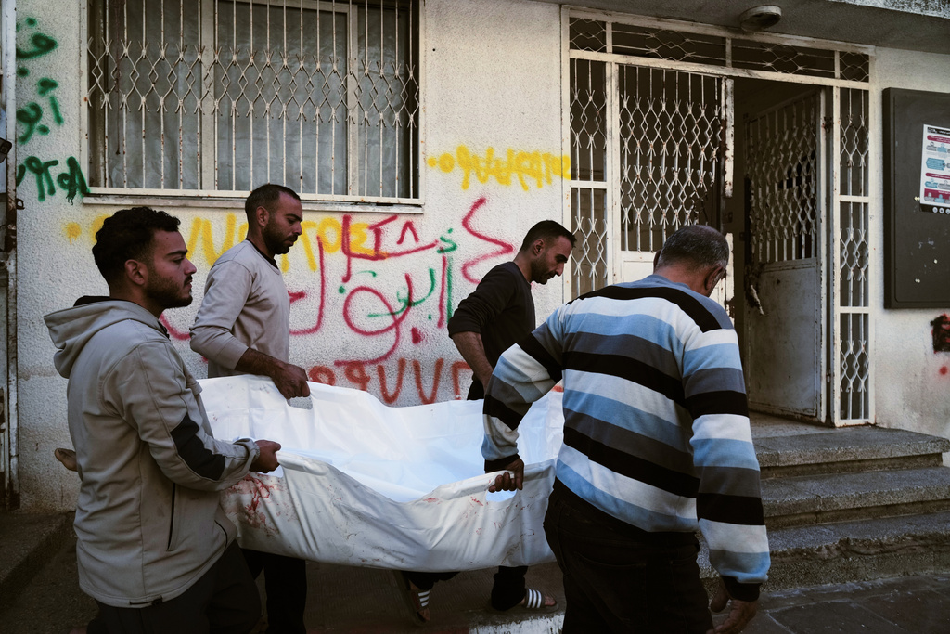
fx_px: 633
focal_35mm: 24
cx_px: 475
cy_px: 317
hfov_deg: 73.7
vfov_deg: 53.1
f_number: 4
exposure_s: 1/3200
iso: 640
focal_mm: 24
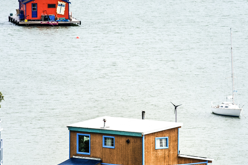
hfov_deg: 3.4
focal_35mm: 608
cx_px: 179
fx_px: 4190
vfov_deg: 2.3
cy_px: 107
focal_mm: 200
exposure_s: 1/2500
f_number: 6.3
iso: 800
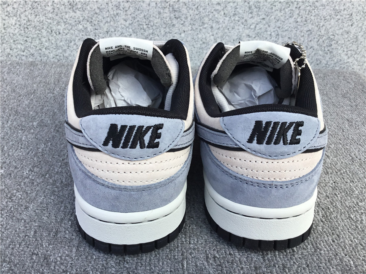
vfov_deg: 45.4
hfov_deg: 58.4
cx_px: 183
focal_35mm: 31
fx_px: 328
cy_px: 137
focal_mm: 3.3
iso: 25
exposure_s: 1/443
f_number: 2.4
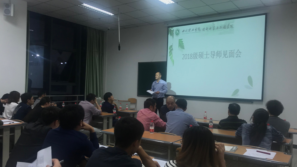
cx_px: 148
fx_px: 244
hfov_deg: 62.6
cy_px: 91
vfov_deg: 37.8
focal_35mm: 31
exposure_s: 1/50
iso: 25
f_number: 1.8
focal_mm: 3.99
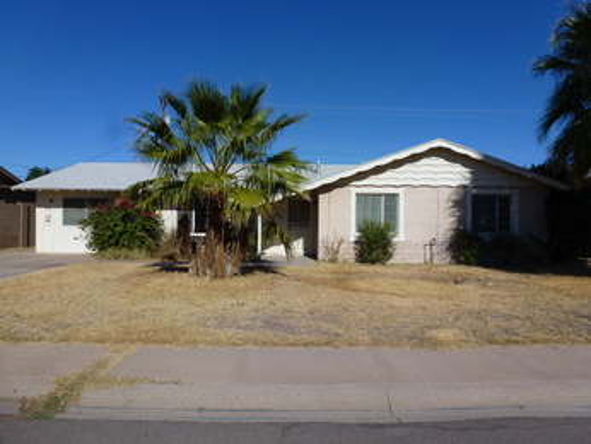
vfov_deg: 56.9
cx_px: 296
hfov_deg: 71.6
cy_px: 222
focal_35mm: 24
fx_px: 410
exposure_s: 1/1600
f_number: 4
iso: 100
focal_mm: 4.3
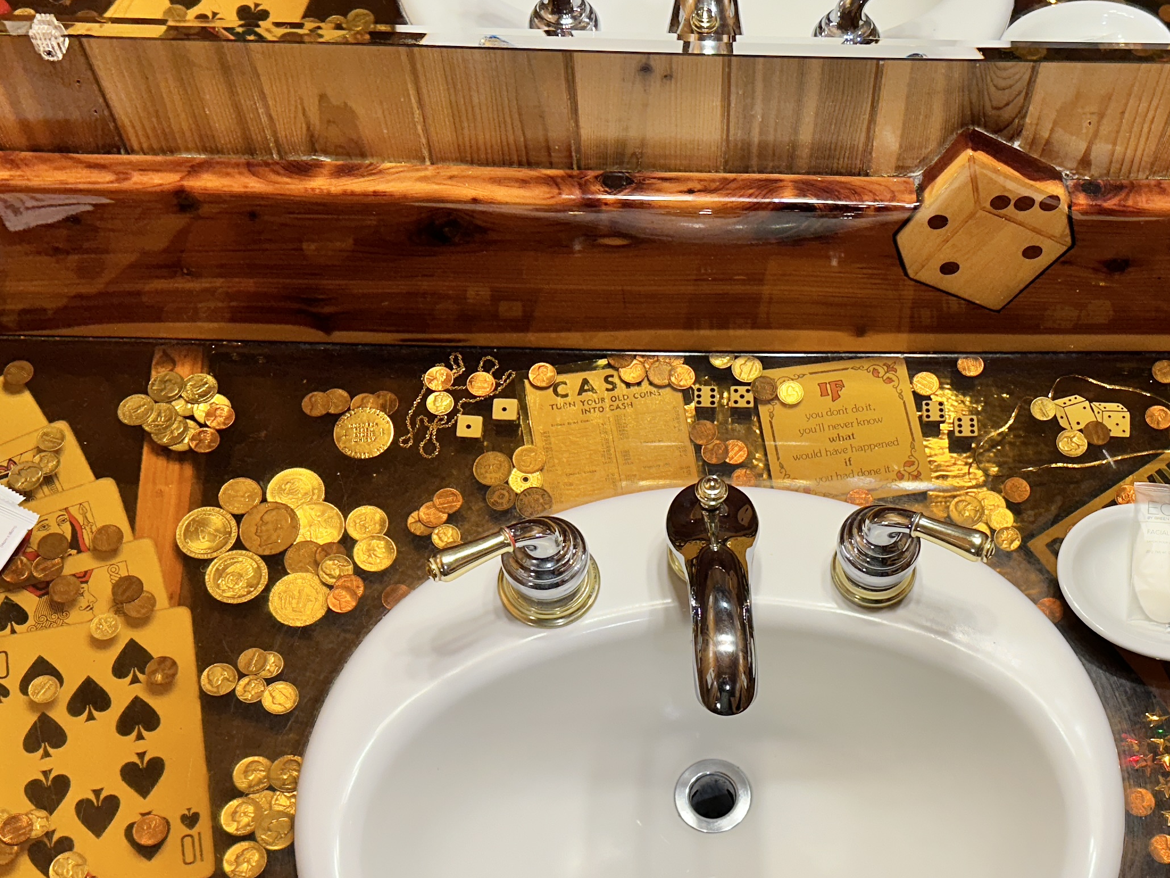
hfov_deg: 39.8
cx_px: 809
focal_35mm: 47
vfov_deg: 30.7
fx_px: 1588
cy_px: 574
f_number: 1.78
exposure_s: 1/120
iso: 125
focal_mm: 6.86
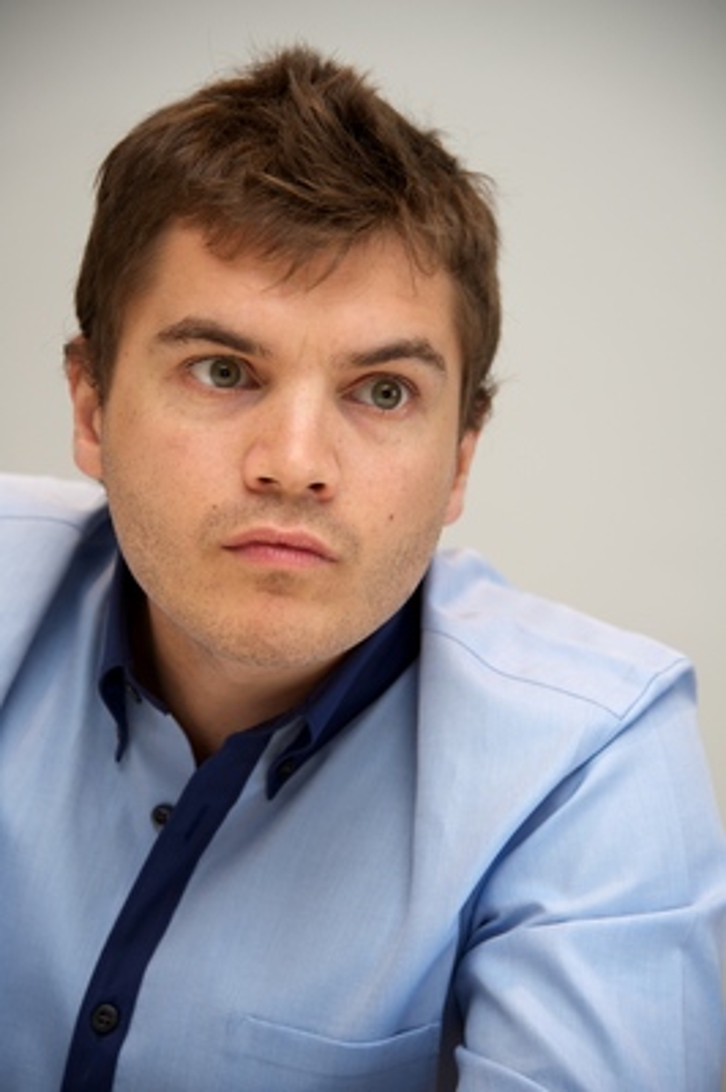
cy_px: 546
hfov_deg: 8.6
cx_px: 363
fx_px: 4848
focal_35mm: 160
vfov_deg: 12.8
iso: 500
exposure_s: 1/100
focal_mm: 160
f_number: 6.3
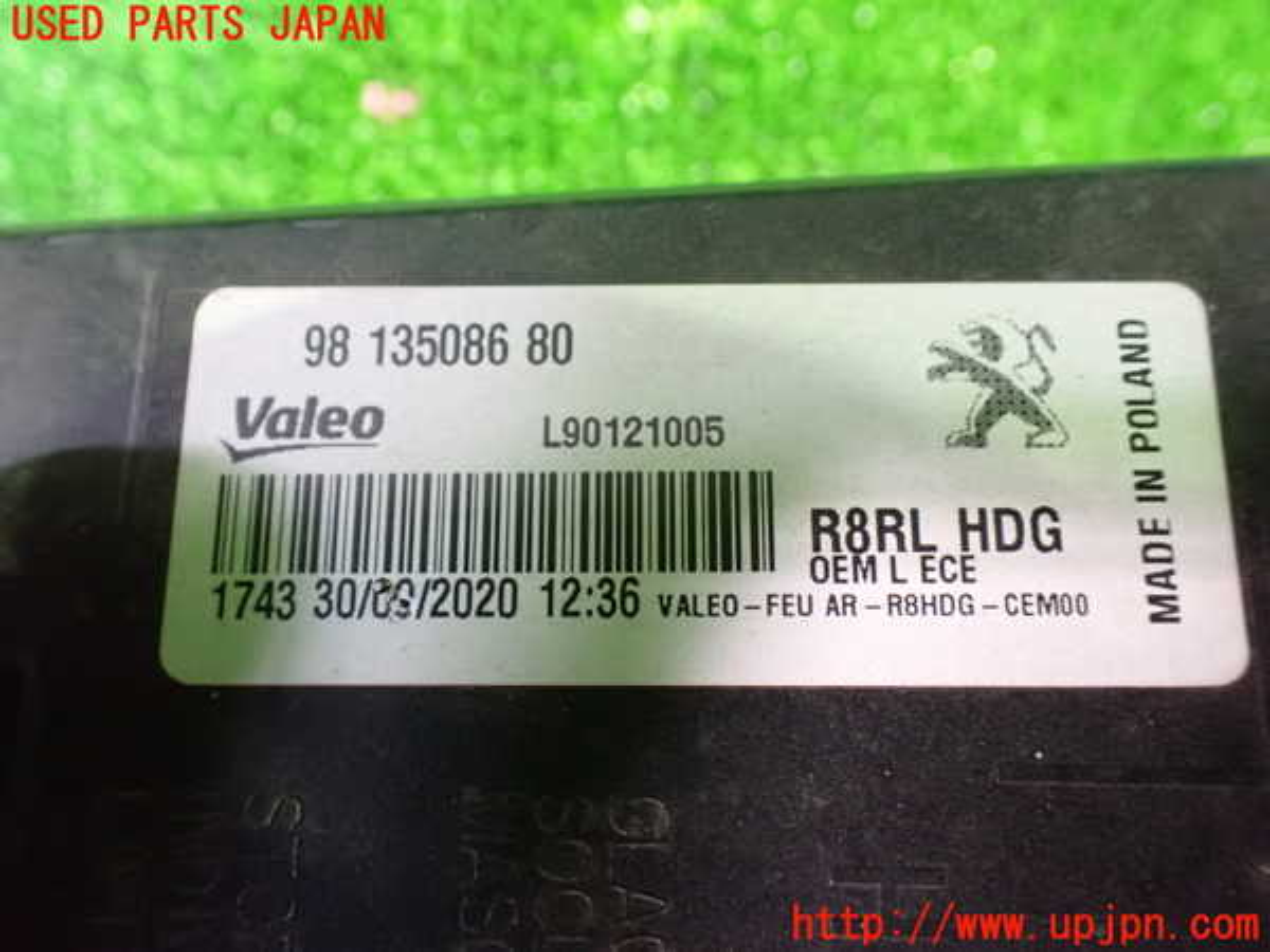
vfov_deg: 46.8
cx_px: 635
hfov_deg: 60.0
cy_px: 476
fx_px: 1101
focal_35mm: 30
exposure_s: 1/20
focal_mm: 5.4
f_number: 2.3
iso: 1600
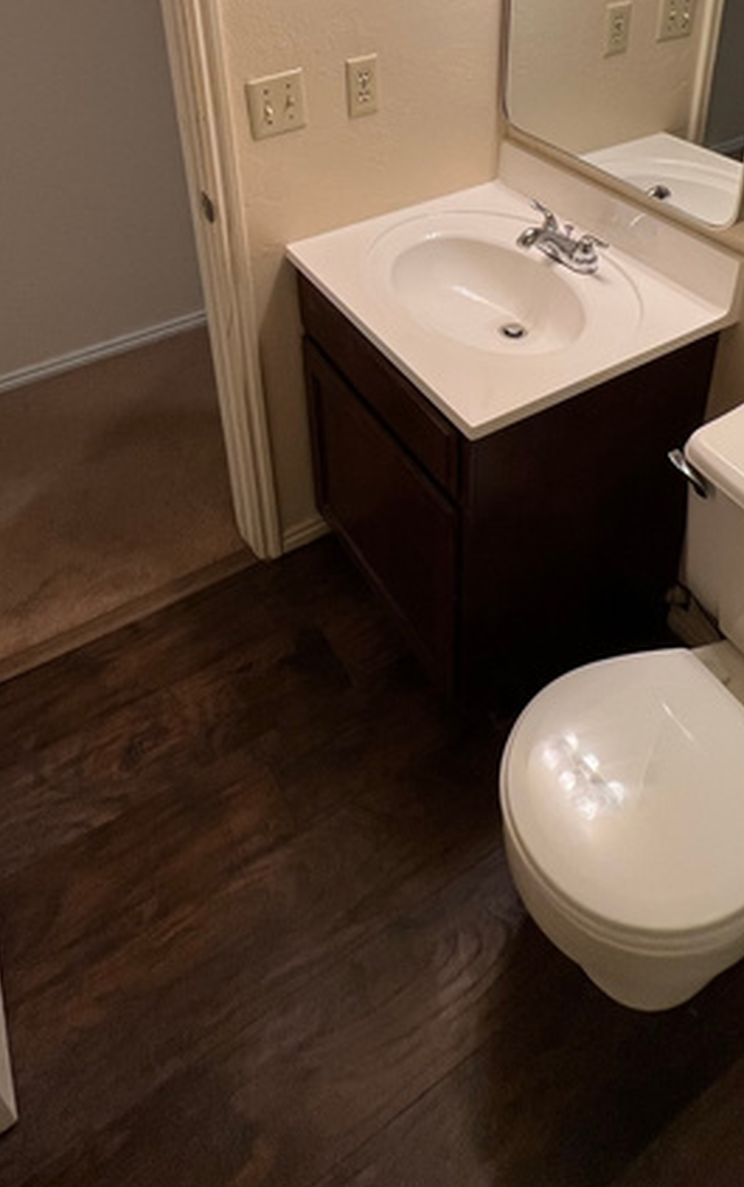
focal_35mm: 25
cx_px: 354
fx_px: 810
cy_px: 213
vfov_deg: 65.0
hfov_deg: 49.3
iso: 160
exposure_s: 1/120
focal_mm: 1.57
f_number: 1.8
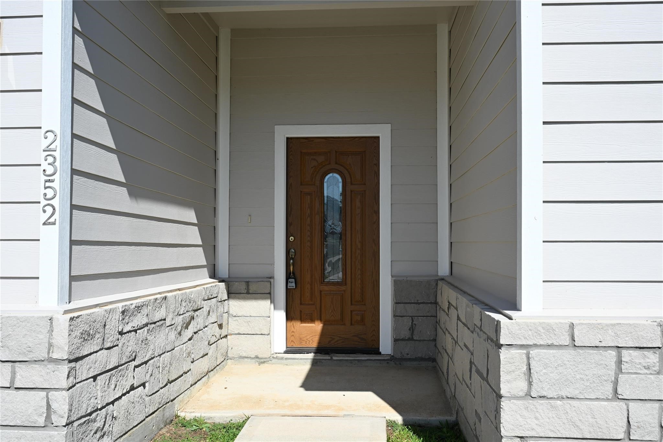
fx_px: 663
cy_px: 221
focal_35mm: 36
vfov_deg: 36.9
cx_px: 332
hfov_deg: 53.1
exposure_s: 1/250
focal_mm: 36
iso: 160
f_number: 11
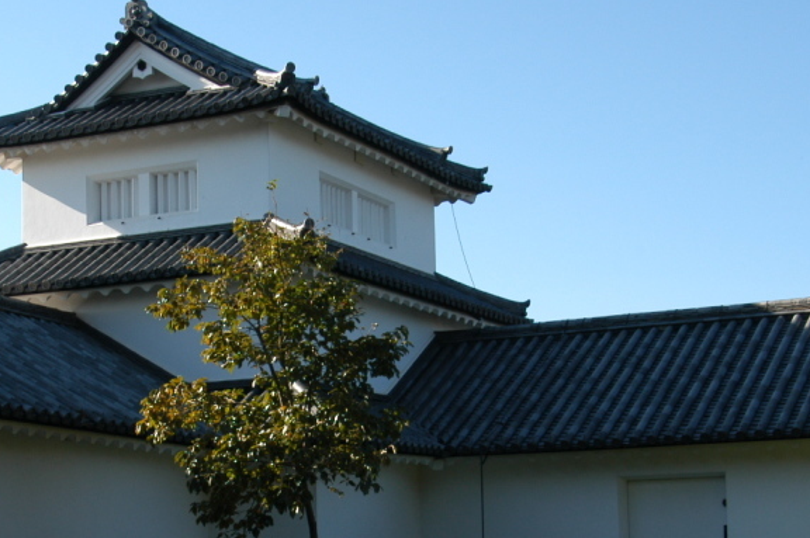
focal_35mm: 80
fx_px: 1798
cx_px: 316
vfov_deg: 16.9
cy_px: 409
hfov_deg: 25.3
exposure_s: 1/250
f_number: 8
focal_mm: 30
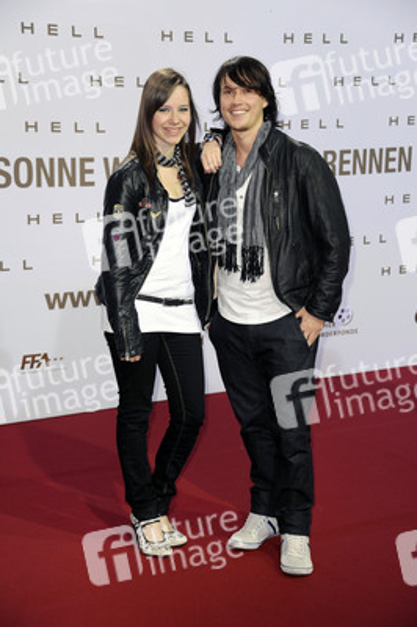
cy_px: 314
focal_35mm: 78
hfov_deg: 17.5
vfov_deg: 26.0
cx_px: 208
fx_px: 1357
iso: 500
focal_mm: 78
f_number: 5.6
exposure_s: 1/160
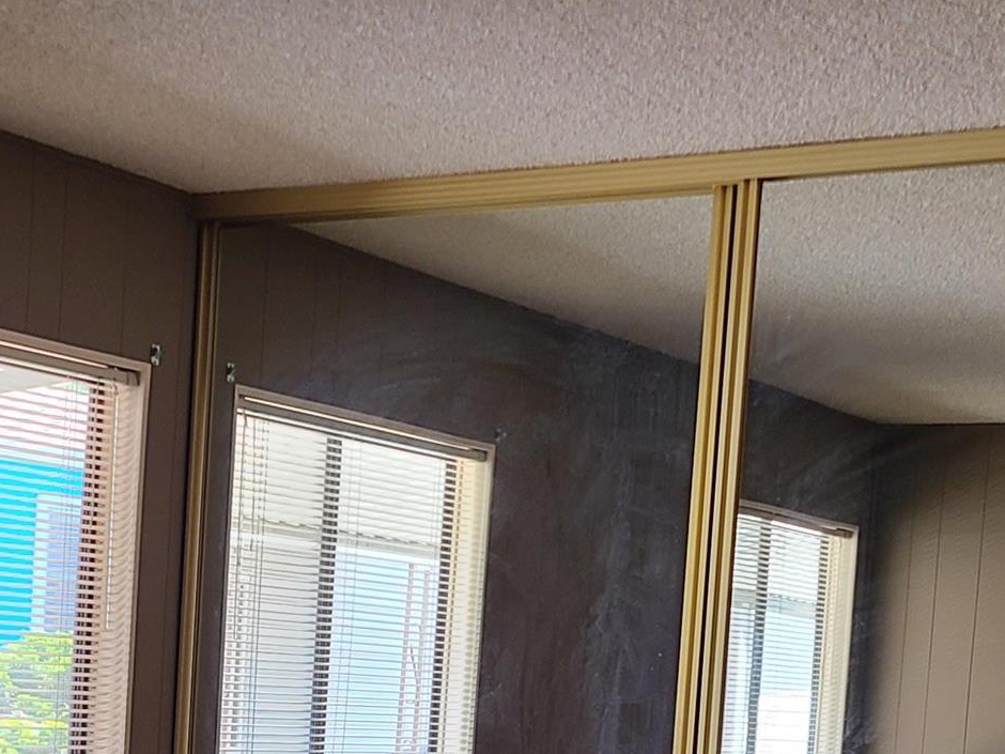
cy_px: 938
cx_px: 329
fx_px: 2468
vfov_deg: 16.5
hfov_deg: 22.9
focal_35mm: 85
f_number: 1.8
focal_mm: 5.4
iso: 64
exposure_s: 1/60
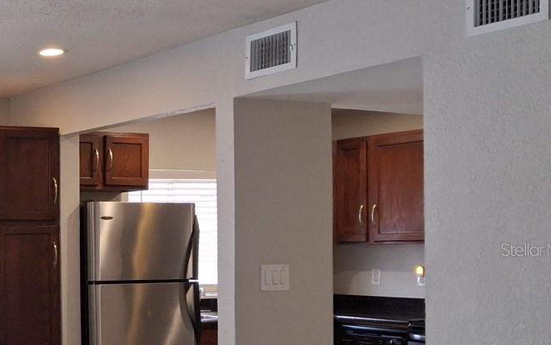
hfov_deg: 28.4
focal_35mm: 64
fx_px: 961
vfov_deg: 20.2
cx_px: -87
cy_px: 249
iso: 64
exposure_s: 1/120
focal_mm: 4.69
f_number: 1.8
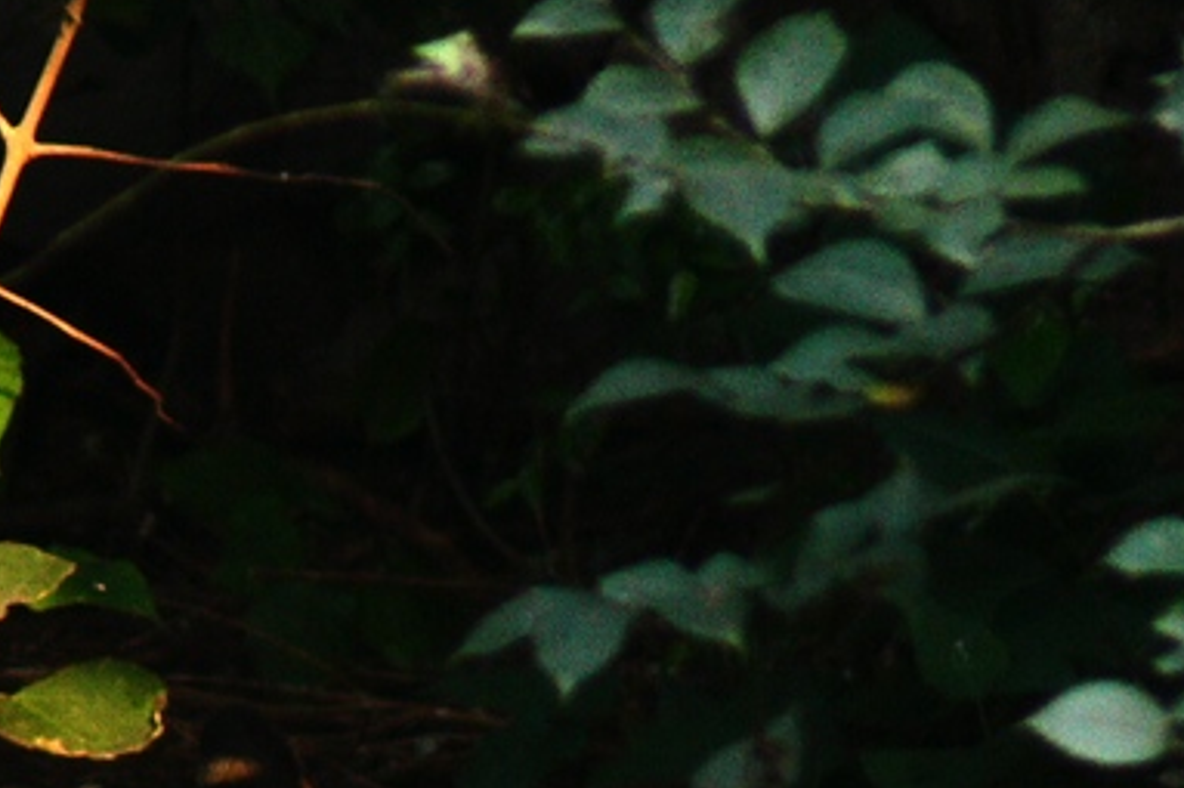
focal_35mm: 1453
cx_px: 155
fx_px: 47765
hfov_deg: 1.4
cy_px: 831
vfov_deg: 0.9
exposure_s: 1/80
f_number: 3.7
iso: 100
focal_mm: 88.8
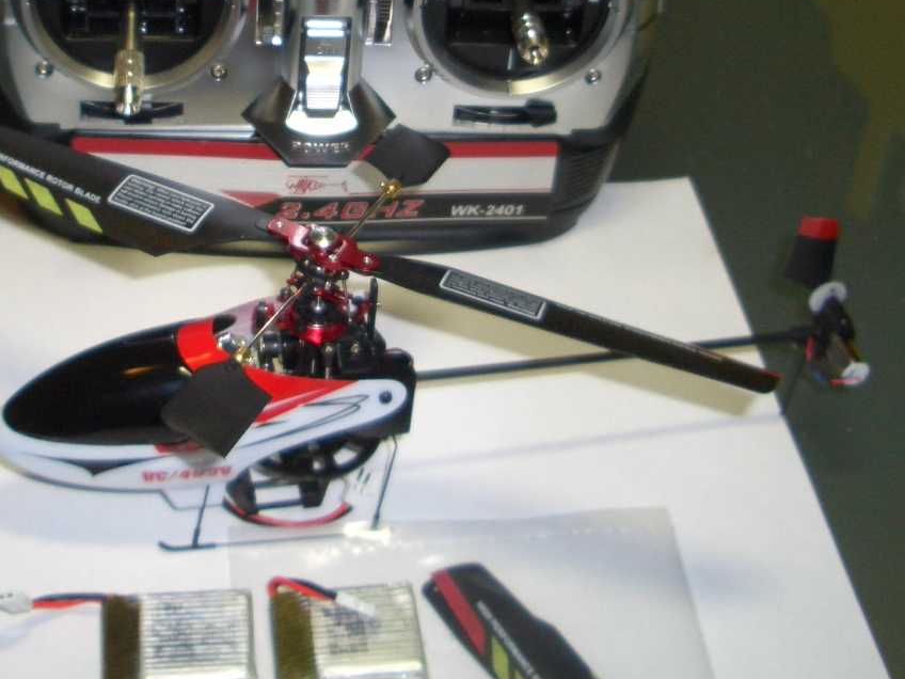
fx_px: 1726
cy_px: 133
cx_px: 324
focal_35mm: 66
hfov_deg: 29.2
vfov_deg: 22.0
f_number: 2.6
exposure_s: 1/60
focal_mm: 5.8
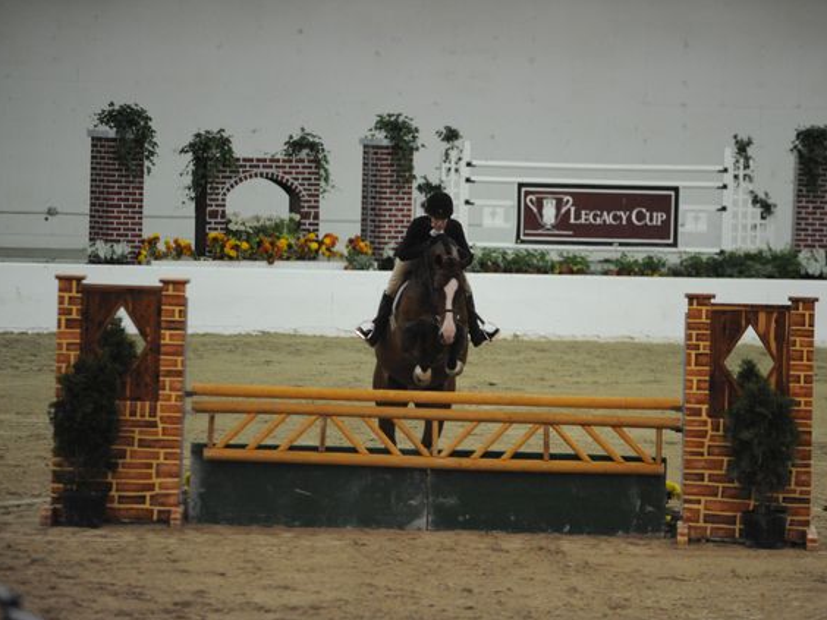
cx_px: 455
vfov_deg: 6.8
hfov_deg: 9.1
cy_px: 311
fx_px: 5208
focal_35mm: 218
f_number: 2.8
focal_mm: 200
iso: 6400
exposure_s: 1/400
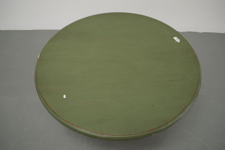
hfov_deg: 67.4
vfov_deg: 47.8
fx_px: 169
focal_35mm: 27
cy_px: 75
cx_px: 112
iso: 400
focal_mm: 18
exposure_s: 1/40
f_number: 3.5
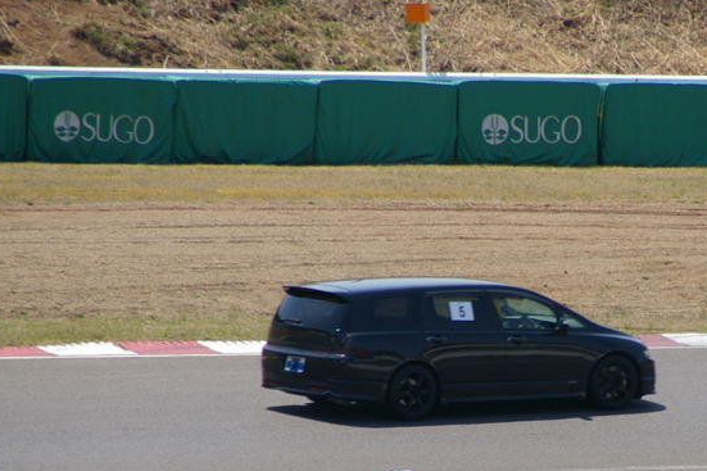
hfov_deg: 3.0
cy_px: 388
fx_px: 13683
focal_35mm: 697
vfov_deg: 2.0
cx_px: 538
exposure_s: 1/500
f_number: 8
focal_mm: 250
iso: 200
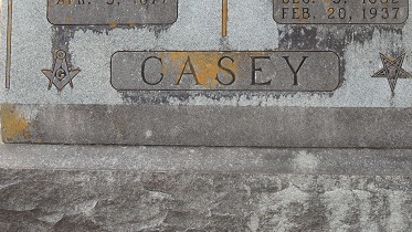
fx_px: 852
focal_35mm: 78
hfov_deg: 27.2
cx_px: 211
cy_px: 75
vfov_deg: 15.5
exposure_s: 1/80
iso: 100
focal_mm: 8.3
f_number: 3.5
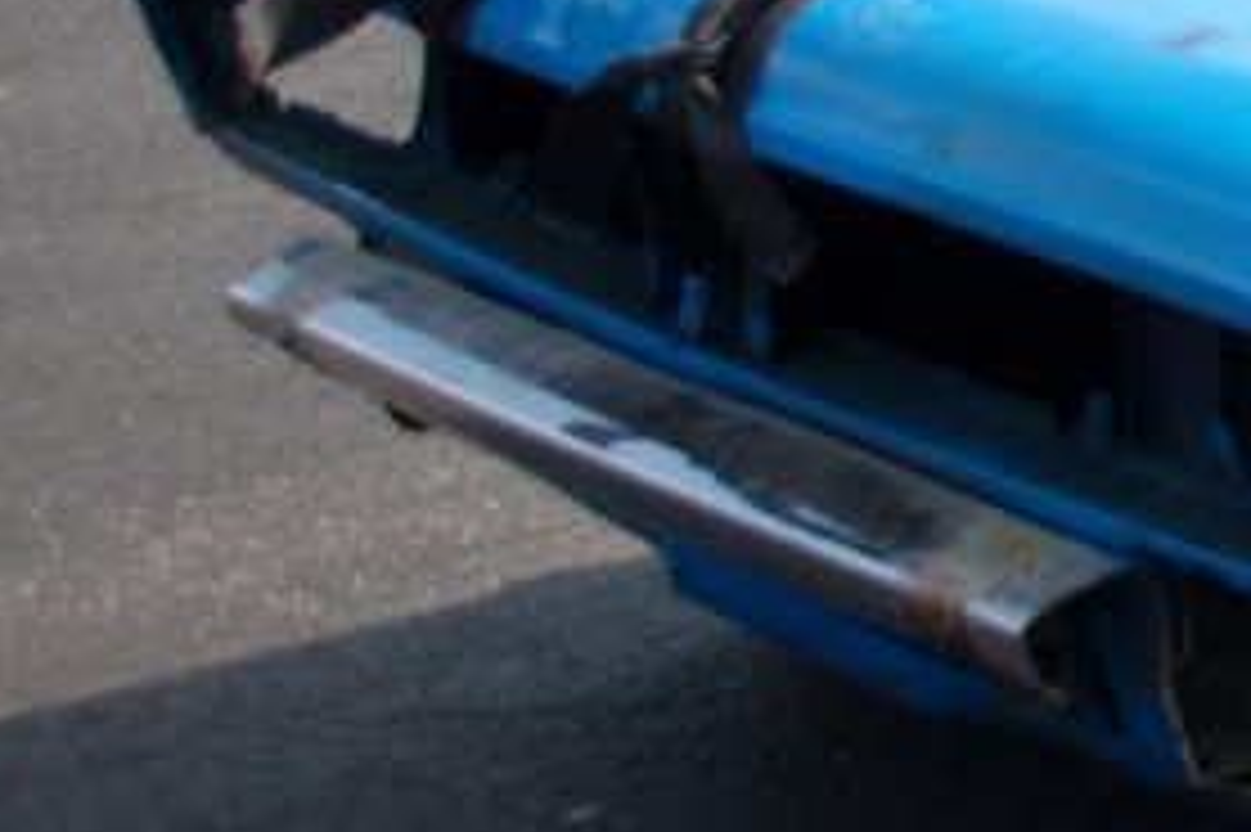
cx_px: 2342
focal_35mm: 137
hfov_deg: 13.3
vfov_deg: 9.8
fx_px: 4758
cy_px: -247
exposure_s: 1/1000
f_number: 4
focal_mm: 22
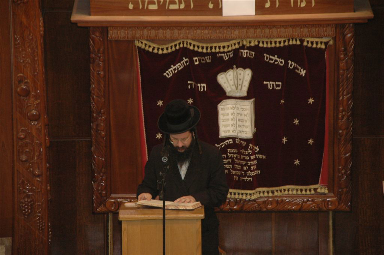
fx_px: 2478
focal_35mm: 232
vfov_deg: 5.9
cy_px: 128
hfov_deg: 8.9
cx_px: 192
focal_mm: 155
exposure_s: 1/60
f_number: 6
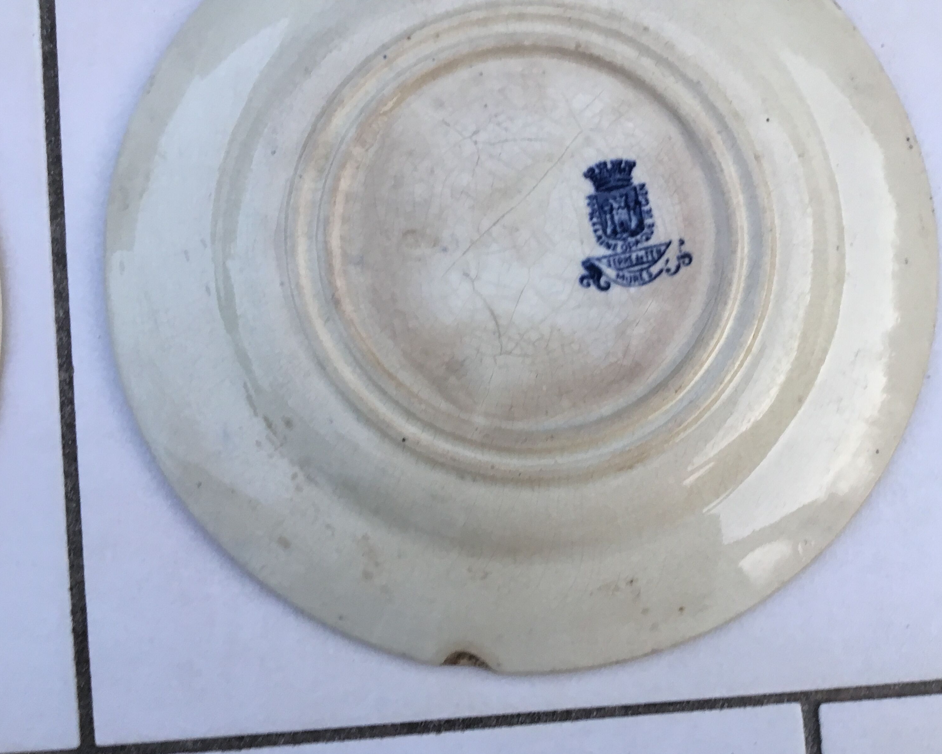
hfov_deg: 54.2
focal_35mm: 33
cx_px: 496
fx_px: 920
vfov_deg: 44.5
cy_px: 382
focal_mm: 3.3
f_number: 2.4
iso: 32
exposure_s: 1/33
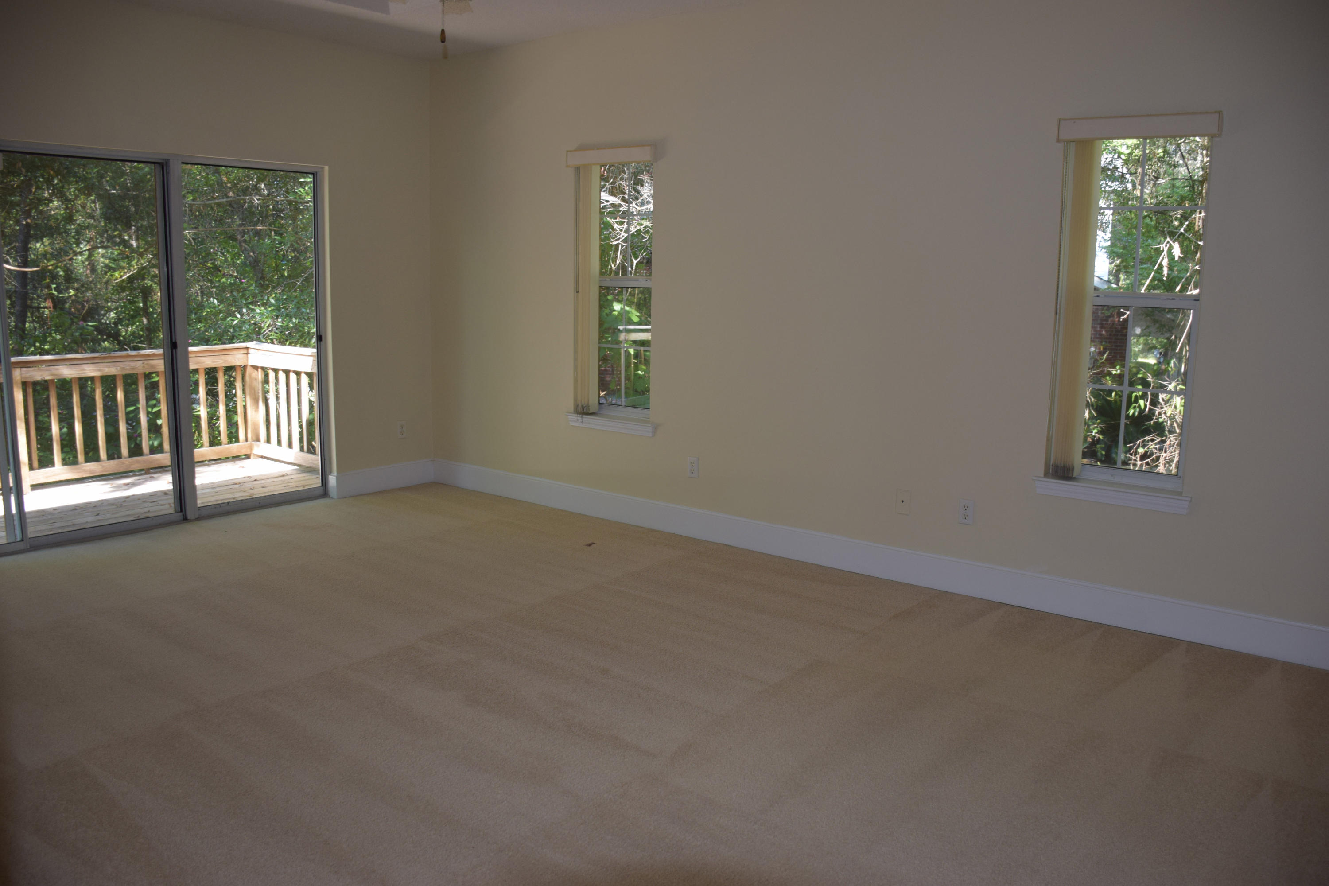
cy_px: 443
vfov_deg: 47.9
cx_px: 664
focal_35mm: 27
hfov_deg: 67.4
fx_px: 997
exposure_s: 1/160
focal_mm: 18
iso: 400
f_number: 3.5
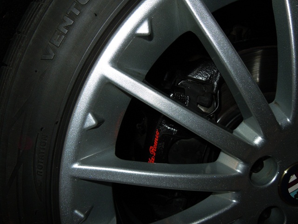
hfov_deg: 60.0
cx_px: 149
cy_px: 112
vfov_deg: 46.8
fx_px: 258
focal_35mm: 30
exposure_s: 1/30
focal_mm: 5.4
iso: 100
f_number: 3.5
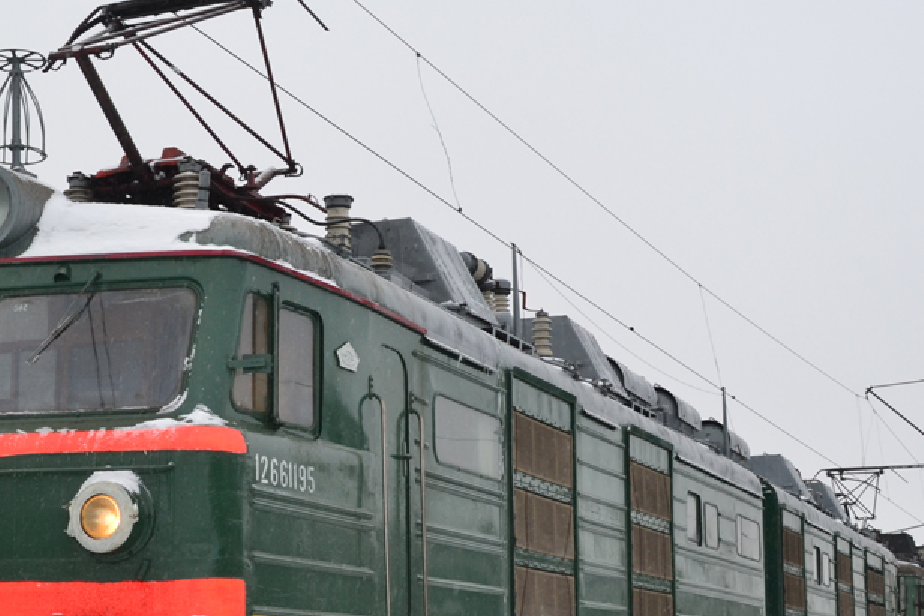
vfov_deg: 17.8
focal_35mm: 76
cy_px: 481
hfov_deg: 26.4
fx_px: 1951
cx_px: 274
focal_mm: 26
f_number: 9
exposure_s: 1/125
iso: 400
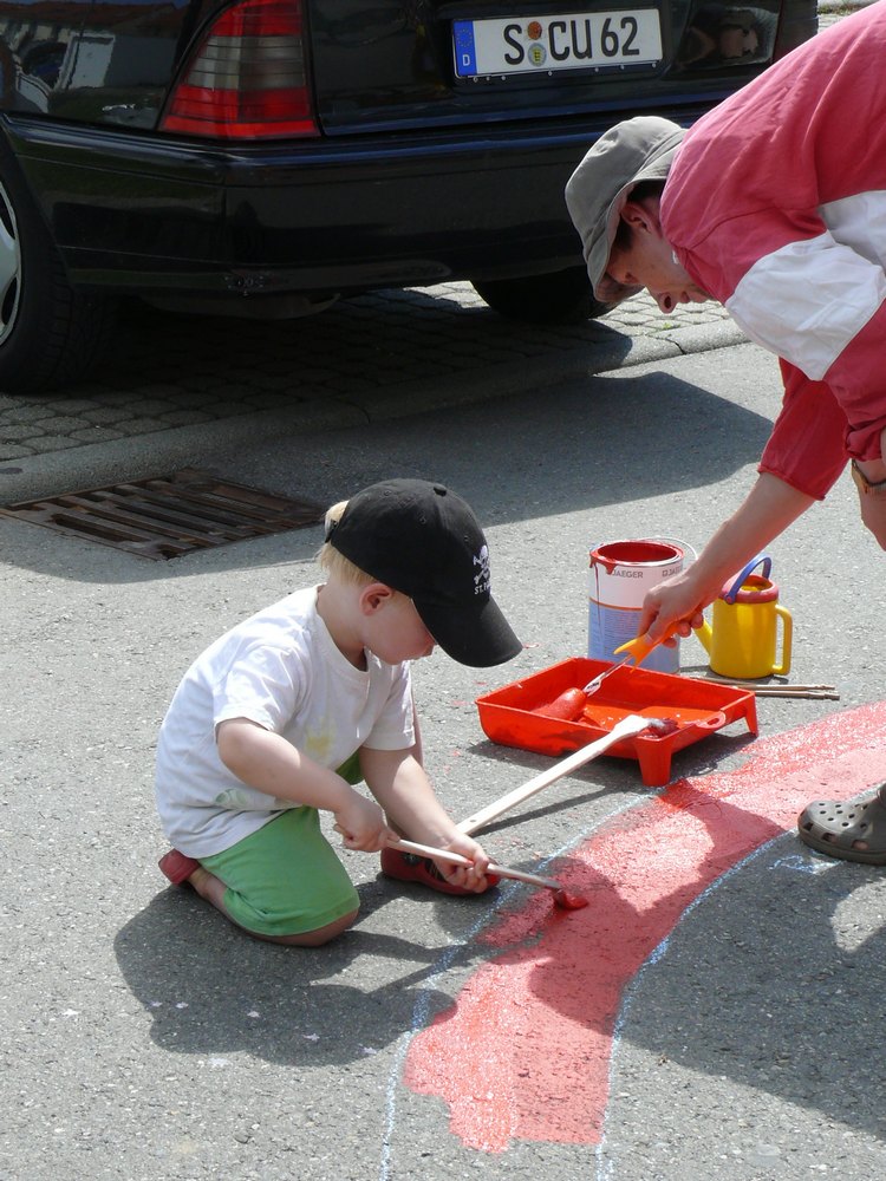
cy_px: 590
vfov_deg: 23.0
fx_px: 2901
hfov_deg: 17.4
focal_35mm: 85
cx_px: 443
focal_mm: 13.5
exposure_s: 1/250
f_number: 5.6
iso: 100
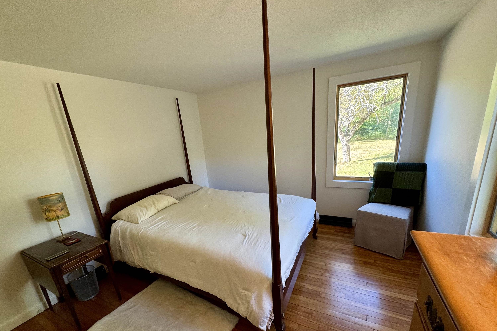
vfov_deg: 76.8
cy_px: 190
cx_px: 242
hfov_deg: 100.4
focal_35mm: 15
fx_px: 207
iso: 160
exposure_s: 1/120
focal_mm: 2.22
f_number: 2.2
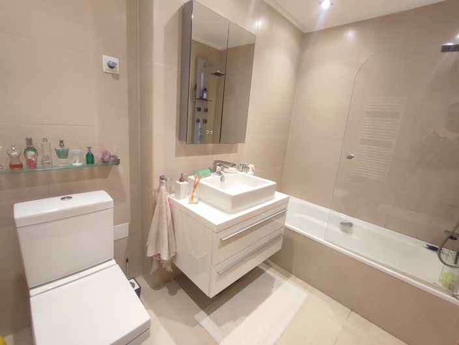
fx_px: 212
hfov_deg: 94.5
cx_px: 230
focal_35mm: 16
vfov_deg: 78.1
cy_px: 172
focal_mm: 1.65
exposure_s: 1/50
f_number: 2.2
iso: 297
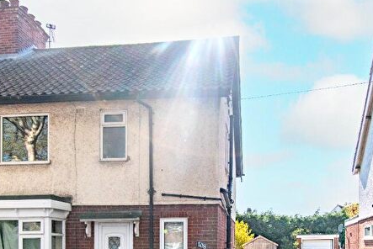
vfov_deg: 41.5
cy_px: 183
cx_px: 137
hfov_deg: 59.7
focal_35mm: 31
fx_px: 319
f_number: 6.3
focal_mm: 13
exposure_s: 1/1000
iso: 200
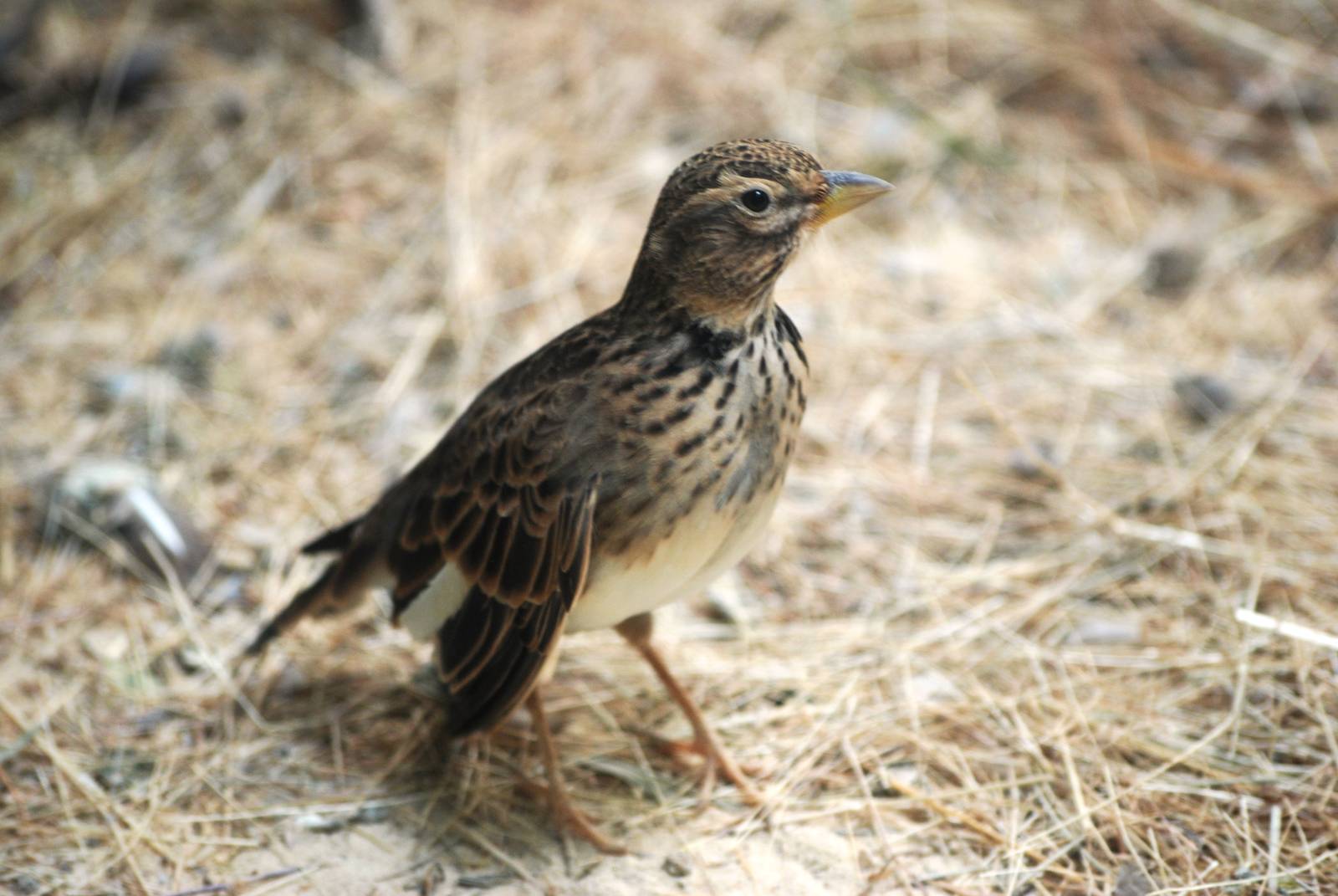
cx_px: 669
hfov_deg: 9.1
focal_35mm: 225
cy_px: 448
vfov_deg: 6.1
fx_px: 8372
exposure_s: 1/60
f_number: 4.5
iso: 400
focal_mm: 150
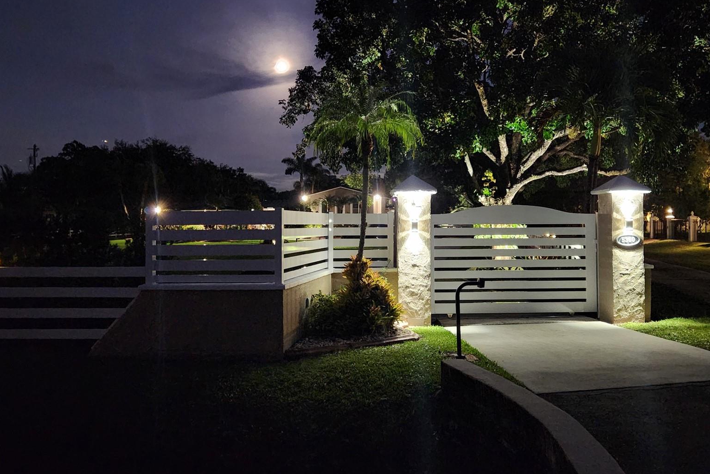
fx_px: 631
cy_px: 211
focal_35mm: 32
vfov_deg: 41.1
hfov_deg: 58.6
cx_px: 392
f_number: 1.8
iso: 1250
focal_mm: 5.4
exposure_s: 1/20
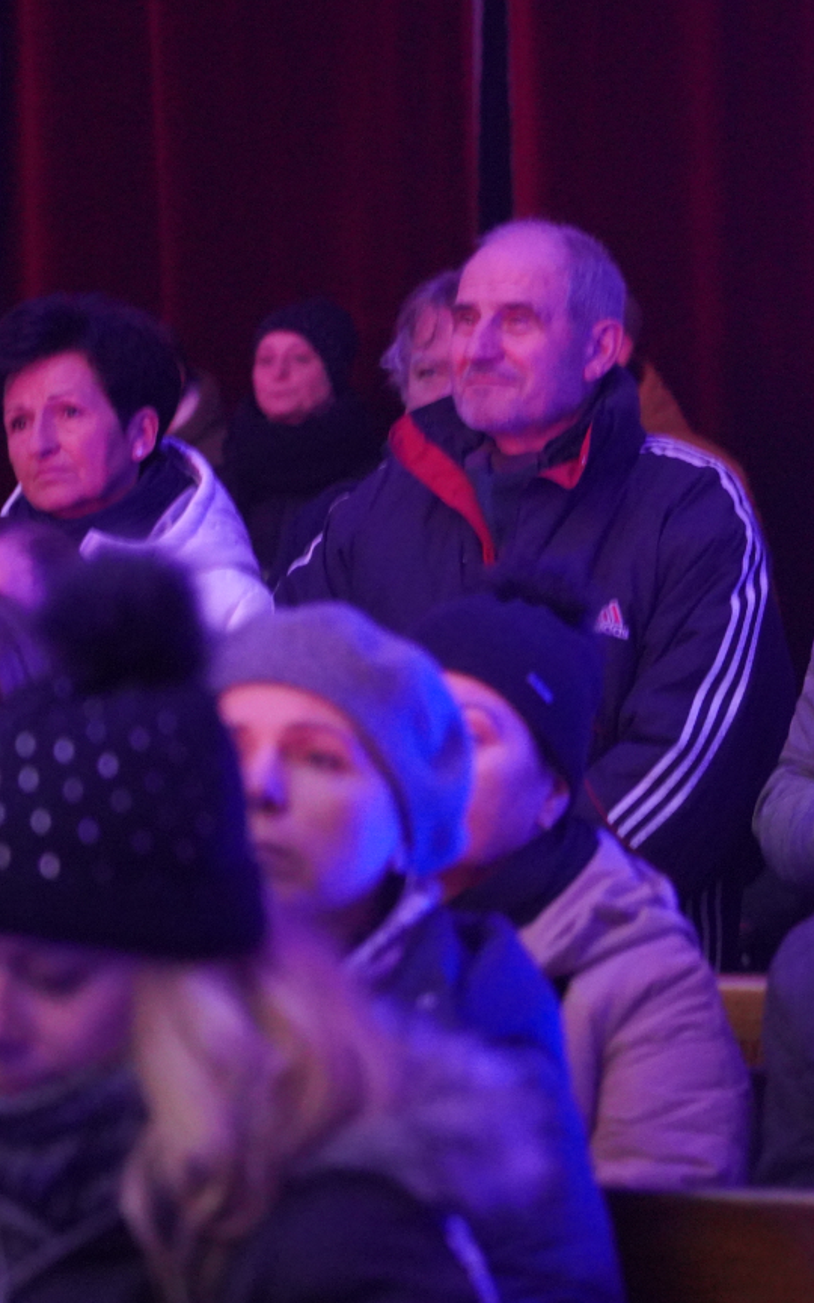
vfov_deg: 13.0
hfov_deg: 8.1
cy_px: 651
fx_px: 5715
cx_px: 727
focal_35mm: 161
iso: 12800
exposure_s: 1/25
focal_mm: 105
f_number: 4
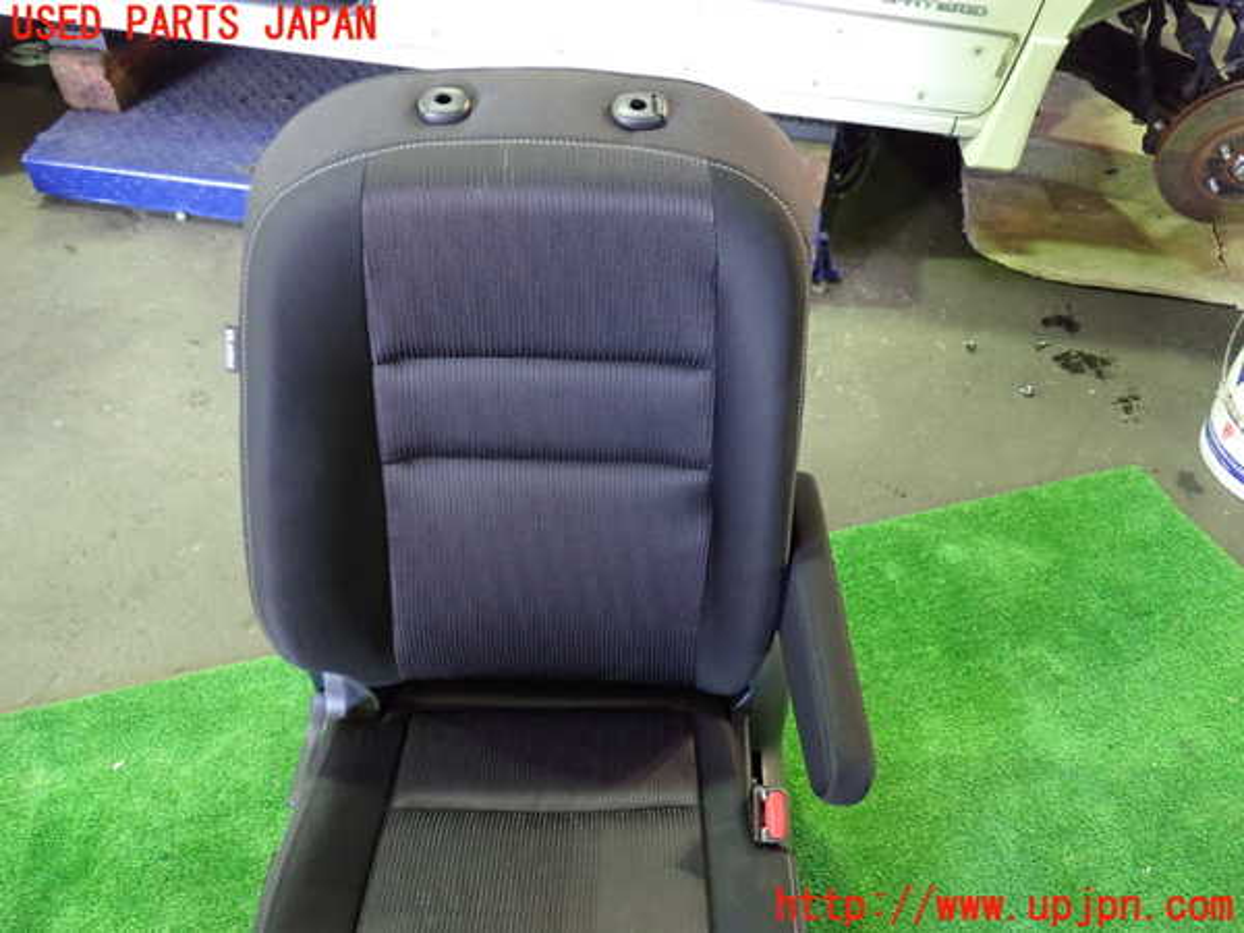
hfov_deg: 60.0
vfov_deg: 46.8
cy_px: 466
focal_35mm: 30
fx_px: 1078
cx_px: 622
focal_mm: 5.4
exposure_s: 1/20
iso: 800
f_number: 2.3
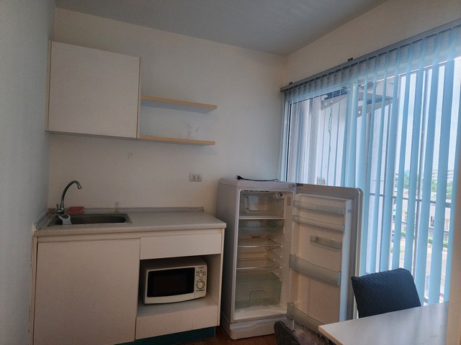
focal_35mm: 23
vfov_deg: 58.9
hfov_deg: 73.9
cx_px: 230
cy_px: 172
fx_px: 306
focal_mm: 6.4
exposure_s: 1/100
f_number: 1.8
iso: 400
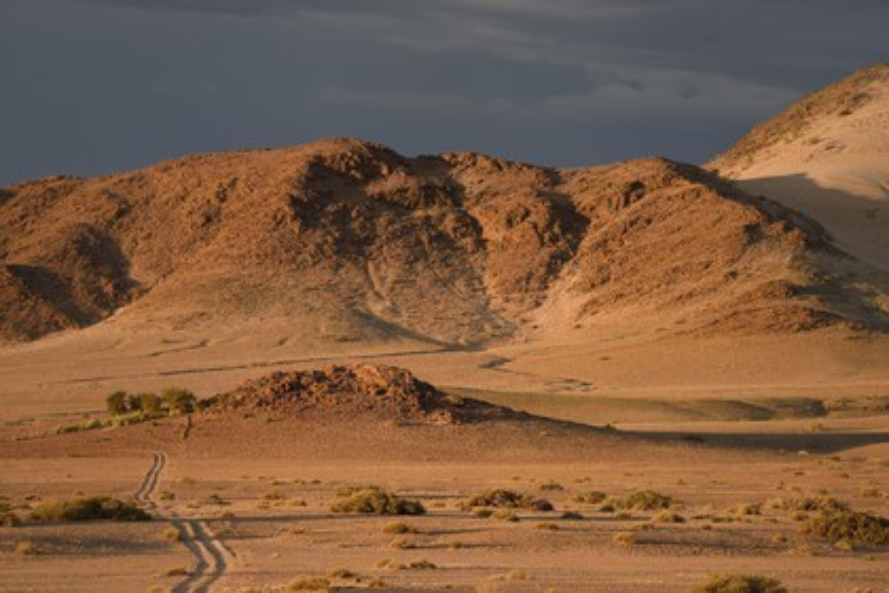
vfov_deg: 6.9
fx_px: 4939
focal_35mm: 200
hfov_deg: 10.3
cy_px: 296
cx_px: 444
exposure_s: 1/320
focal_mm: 200
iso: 200
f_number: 3.5
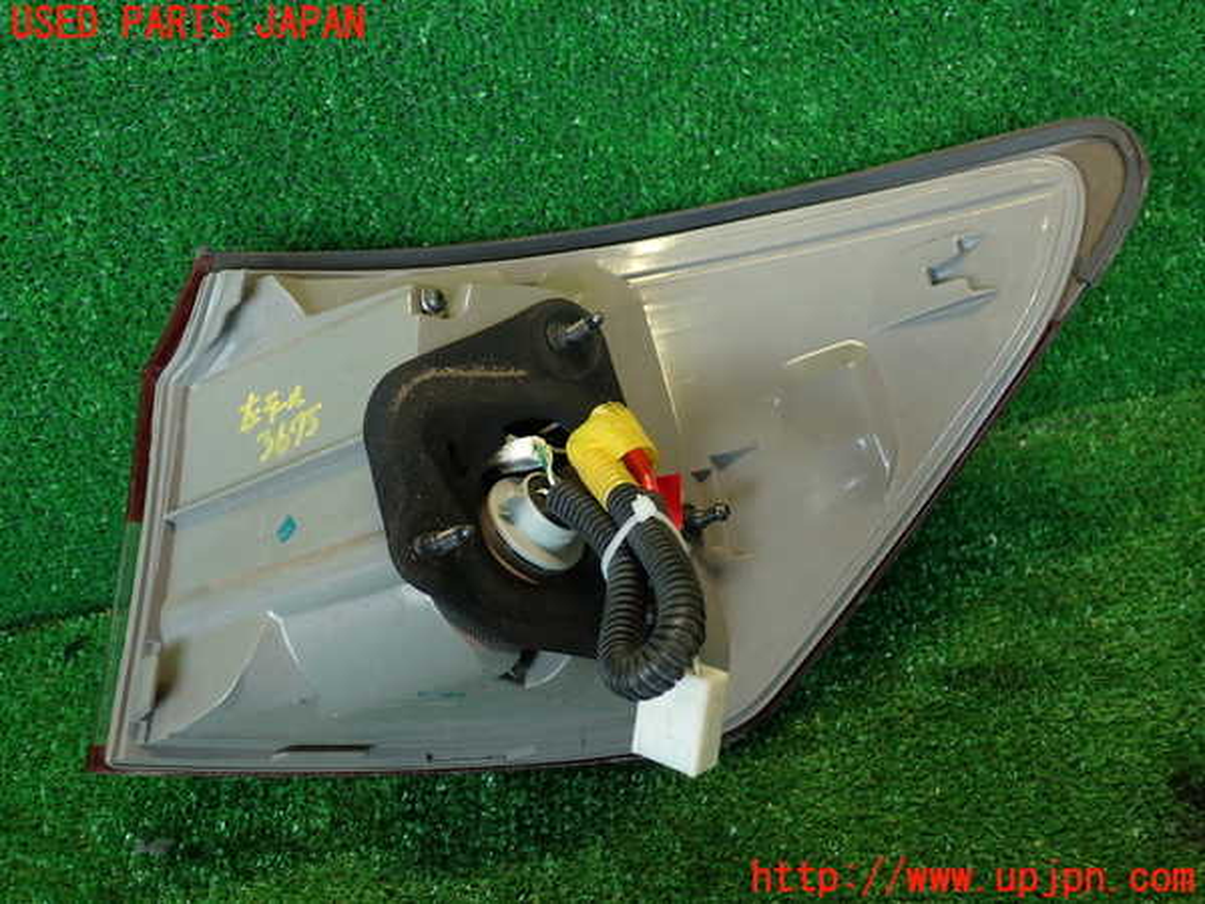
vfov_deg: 44.2
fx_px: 1114
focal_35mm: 32
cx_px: 602
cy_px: 452
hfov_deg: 56.8
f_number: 2.4
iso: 200
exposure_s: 1/50
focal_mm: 5.79
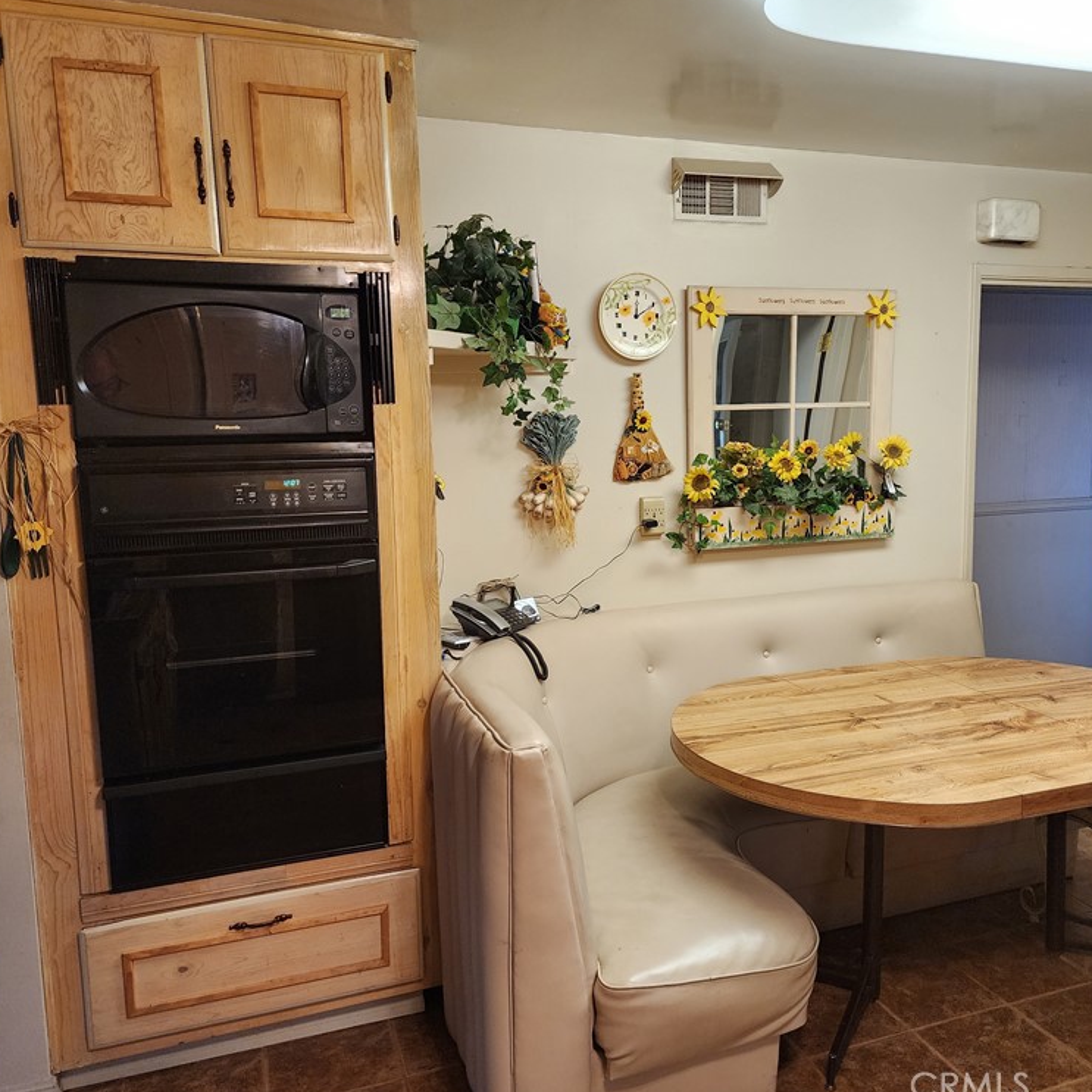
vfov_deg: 57.3
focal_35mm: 28
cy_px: 542
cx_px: 636
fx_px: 999
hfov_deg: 57.0
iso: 320
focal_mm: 6.4
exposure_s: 1/120
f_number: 1.8
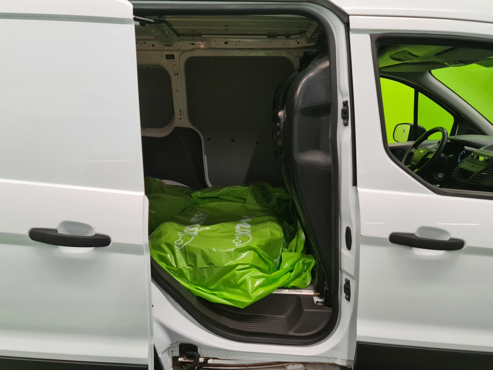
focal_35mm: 26
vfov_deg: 53.1
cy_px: 186
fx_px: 370
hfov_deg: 67.3
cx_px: 246
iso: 160
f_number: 1.8
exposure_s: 1/100
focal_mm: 7
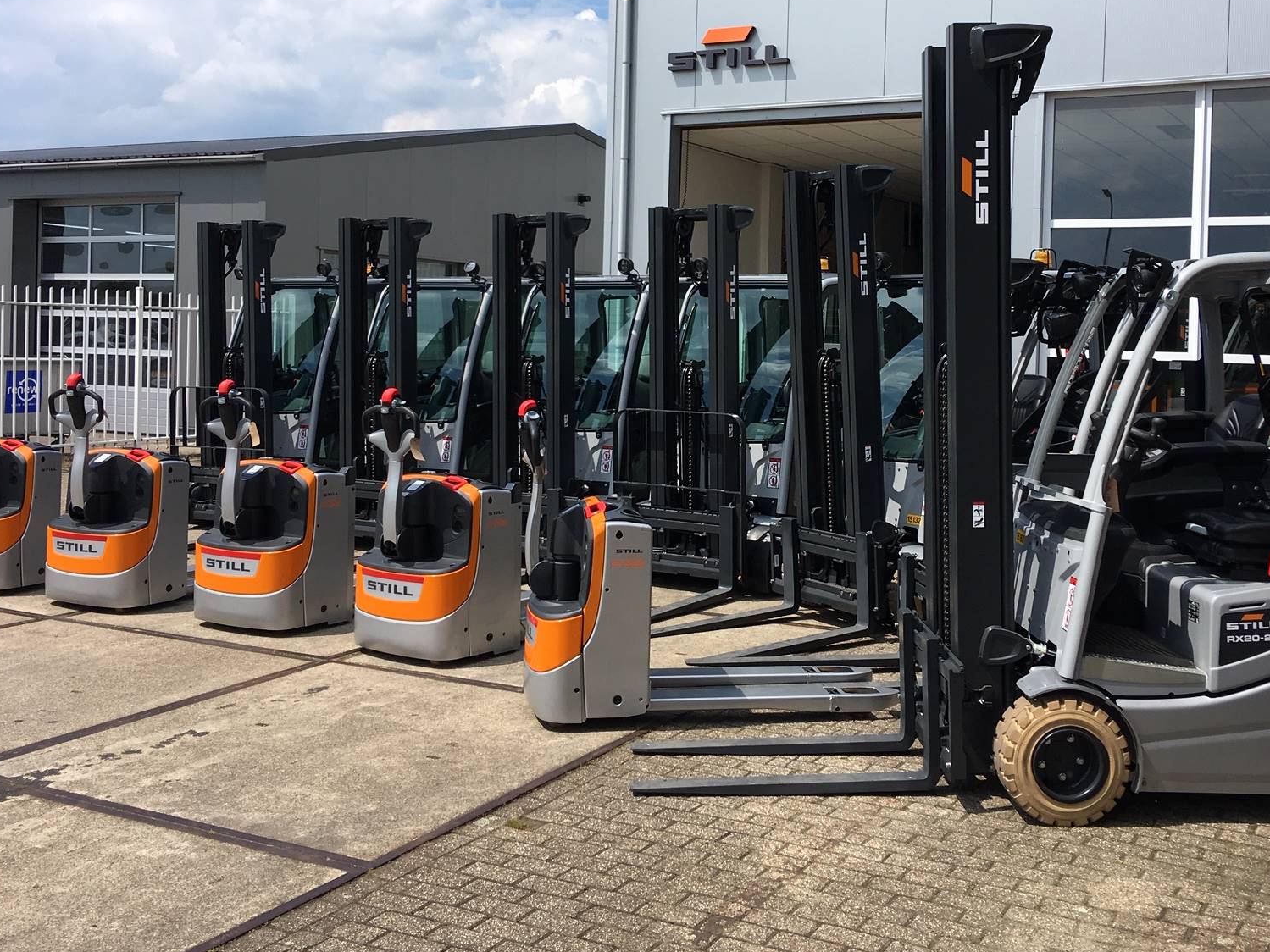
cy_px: 343
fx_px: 1431
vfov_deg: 36.5
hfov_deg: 47.8
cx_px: 707
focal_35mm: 39
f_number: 2.2
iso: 25
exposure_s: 1/1789
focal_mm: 4.15
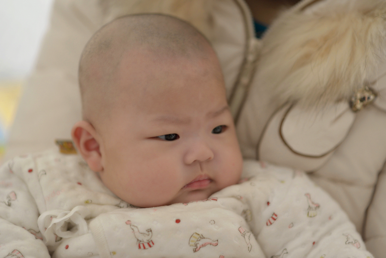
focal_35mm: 85
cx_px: 193
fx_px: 912
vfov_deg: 16.1
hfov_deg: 23.9
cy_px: 129
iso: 1000
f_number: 1.8
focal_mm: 85
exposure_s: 1/50
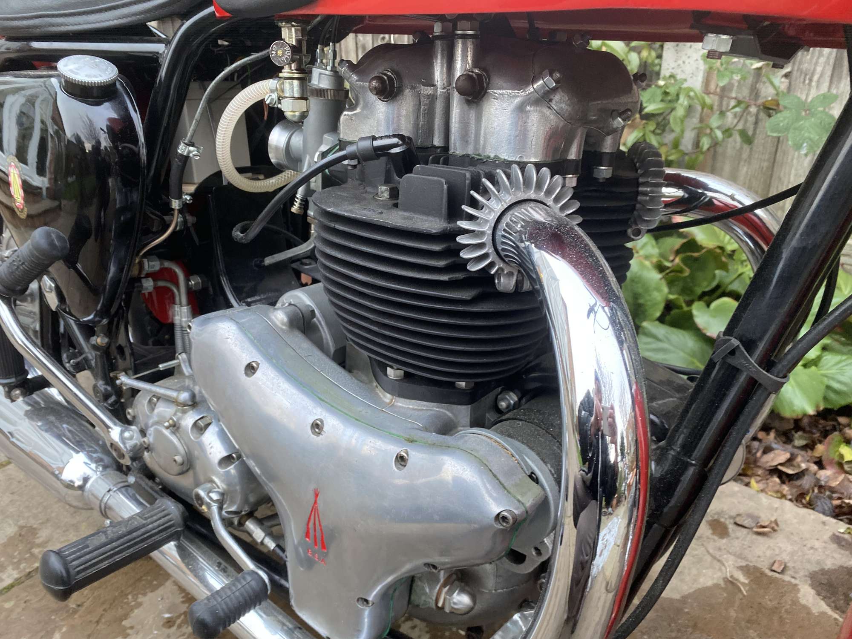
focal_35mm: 26
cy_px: 320
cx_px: 426
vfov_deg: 53.1
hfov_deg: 67.3
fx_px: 640
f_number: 1.8
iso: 320
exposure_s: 1/60
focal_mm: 4.25
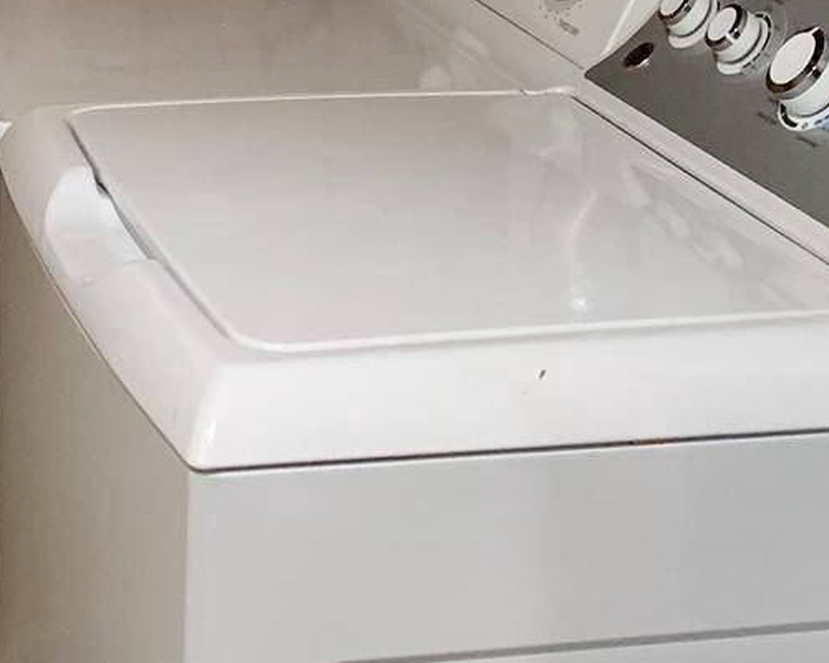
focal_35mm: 104
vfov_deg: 13.5
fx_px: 2552
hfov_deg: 18.3
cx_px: 162
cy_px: -467
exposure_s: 1/30
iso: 400
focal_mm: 4.25
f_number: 1.8
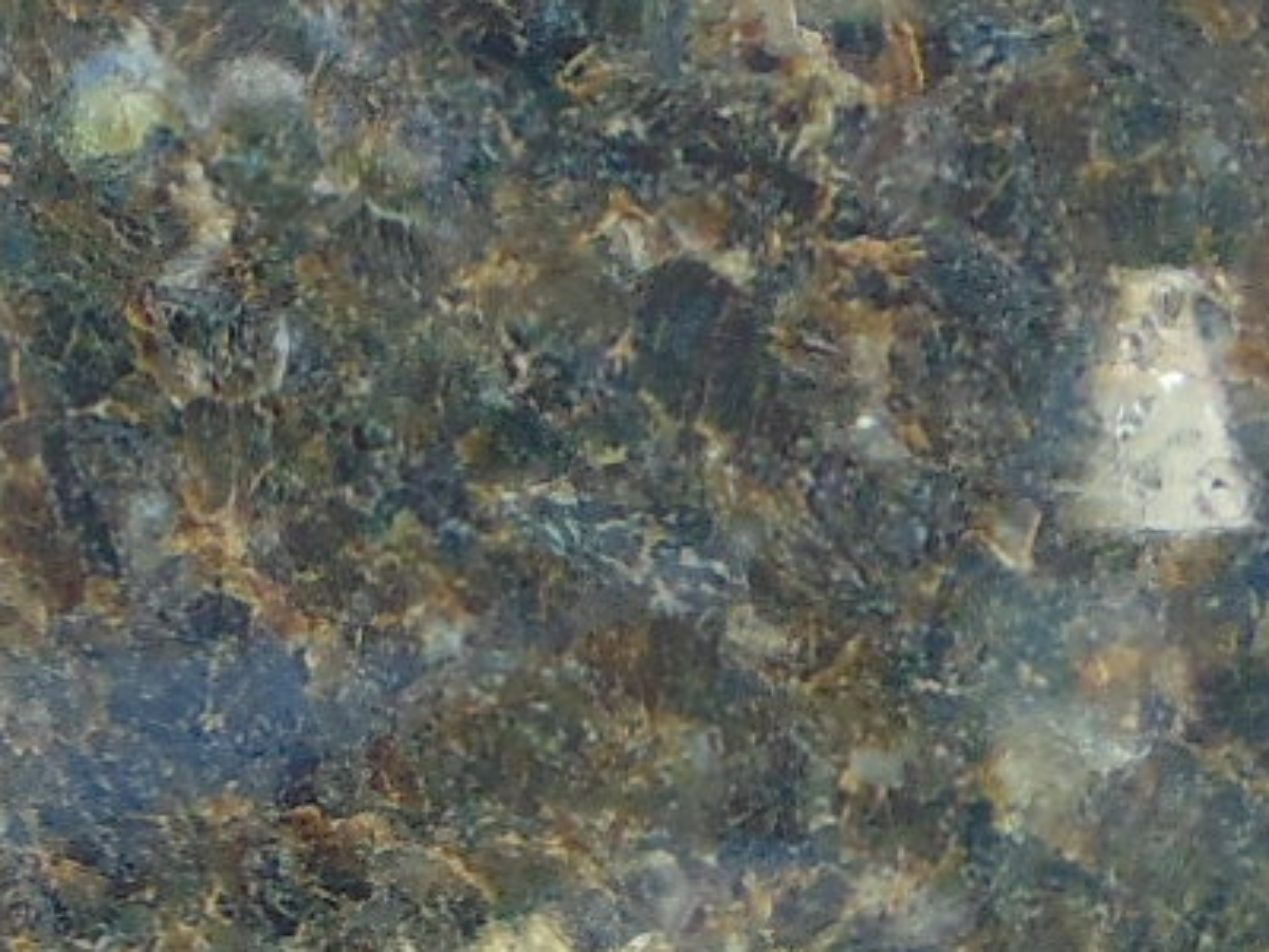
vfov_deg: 9.1
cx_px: -387
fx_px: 5939
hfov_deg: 11.9
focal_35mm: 162
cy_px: 974
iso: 80
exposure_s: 1/125
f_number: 3
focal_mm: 4.5
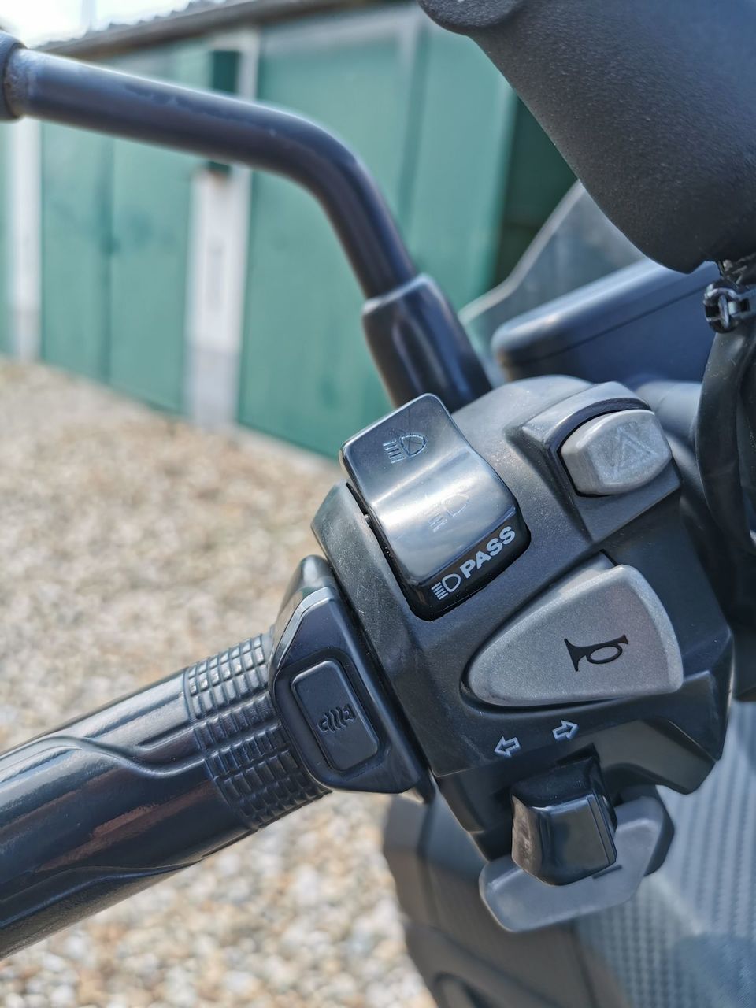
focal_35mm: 27
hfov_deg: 51.4
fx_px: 786
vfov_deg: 65.3
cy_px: 504
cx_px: 378
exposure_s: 1/723
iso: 50
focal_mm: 5.58
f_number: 1.8
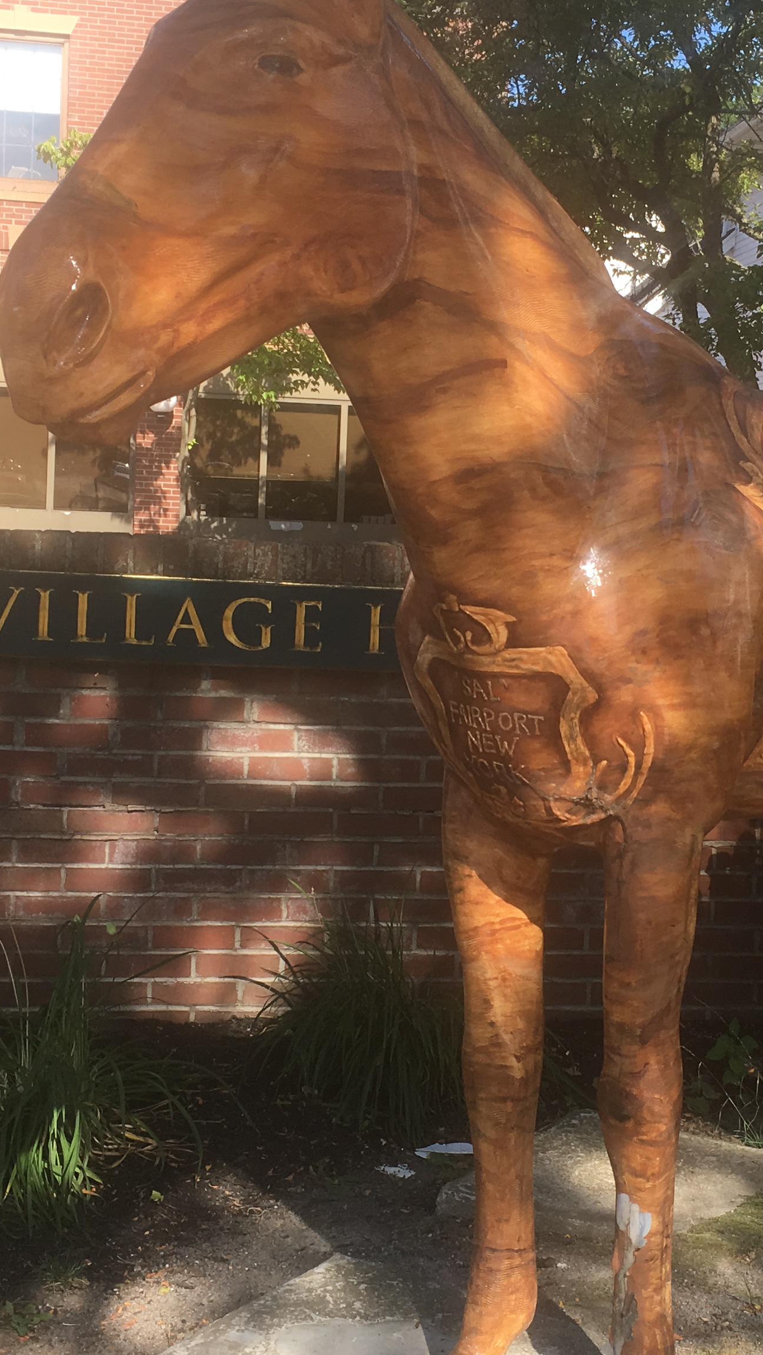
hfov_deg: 21.8
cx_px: 498
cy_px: 620
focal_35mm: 55
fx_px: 1978
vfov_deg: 37.8
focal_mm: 4.15
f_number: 2.2
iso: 25
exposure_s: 1/396
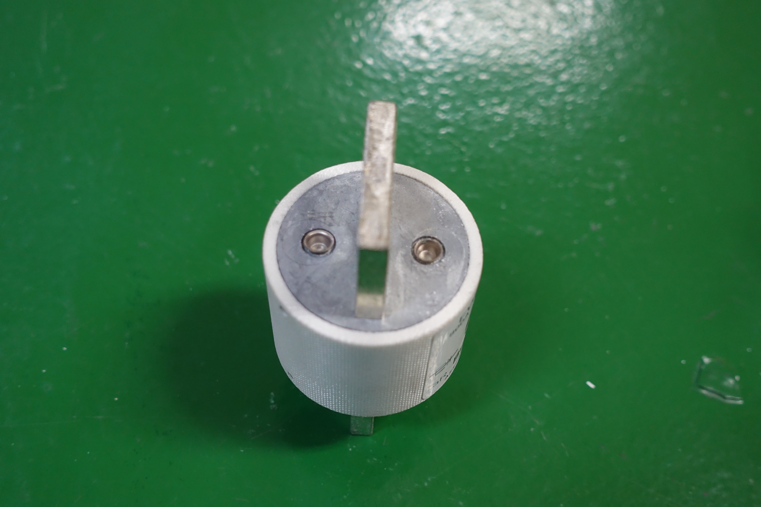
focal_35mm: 41
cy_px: 254
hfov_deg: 47.4
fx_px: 867
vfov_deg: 32.6
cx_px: 380
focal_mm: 14.9
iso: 800
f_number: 2.8
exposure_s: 1/25
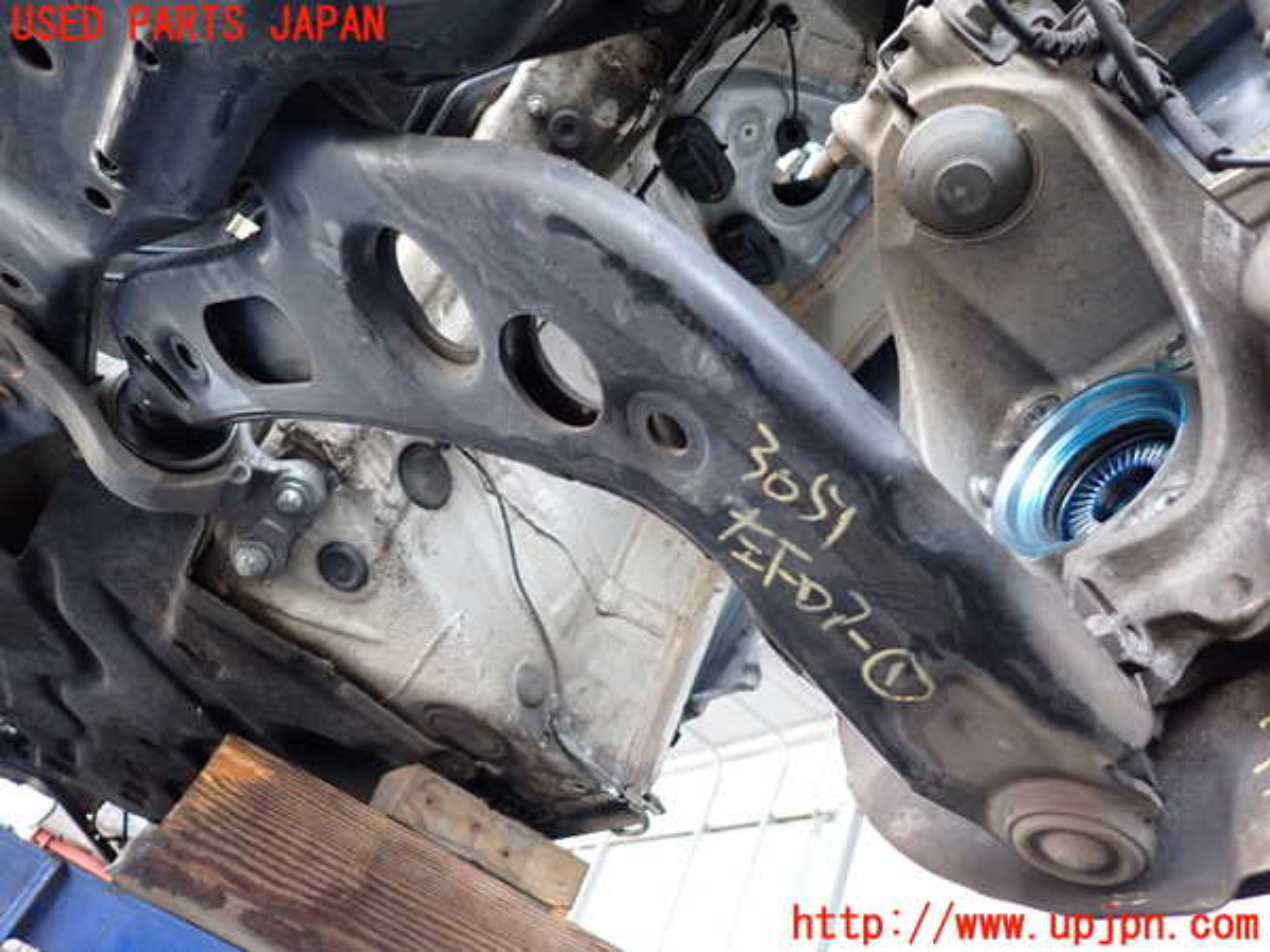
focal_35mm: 25
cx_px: 635
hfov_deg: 69.4
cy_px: 476
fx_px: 917
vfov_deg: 54.9
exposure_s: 1/125
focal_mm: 4.5
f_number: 2
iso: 500
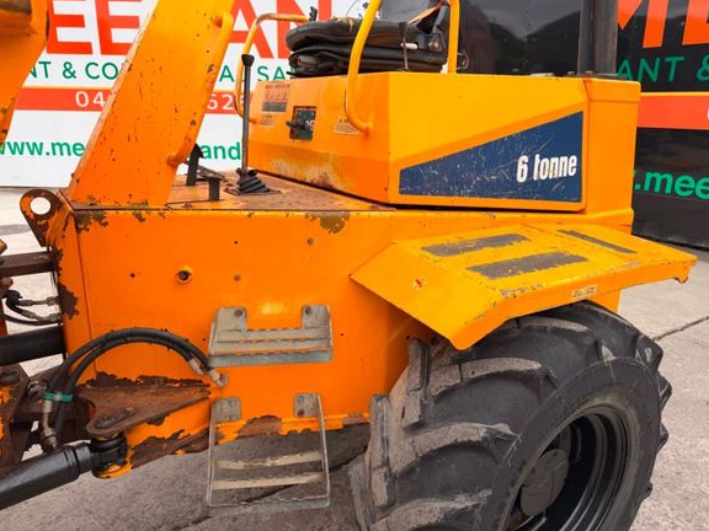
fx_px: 512
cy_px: 261
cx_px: 364
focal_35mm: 25
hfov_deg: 69.4
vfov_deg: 54.9
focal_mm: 6.76
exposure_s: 1/654
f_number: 1.78
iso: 80
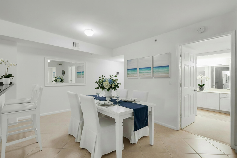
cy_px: 79
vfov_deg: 77.3
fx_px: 99
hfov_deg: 100.4
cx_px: 118
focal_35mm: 15
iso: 100
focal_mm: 10
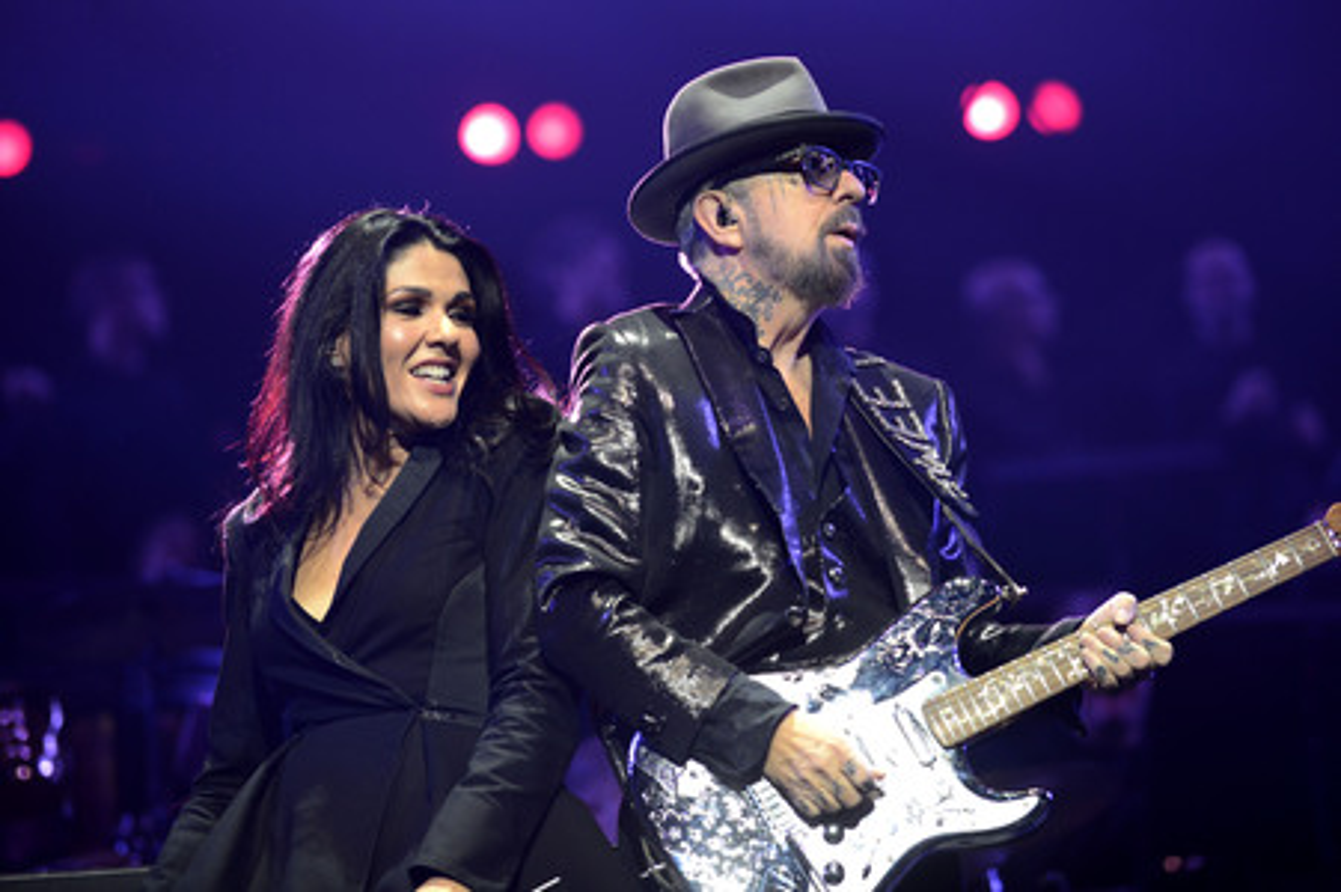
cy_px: 446
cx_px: 670
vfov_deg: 8.6
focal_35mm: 160
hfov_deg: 12.8
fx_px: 5955
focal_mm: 160
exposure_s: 1/500
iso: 1250
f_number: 3.2
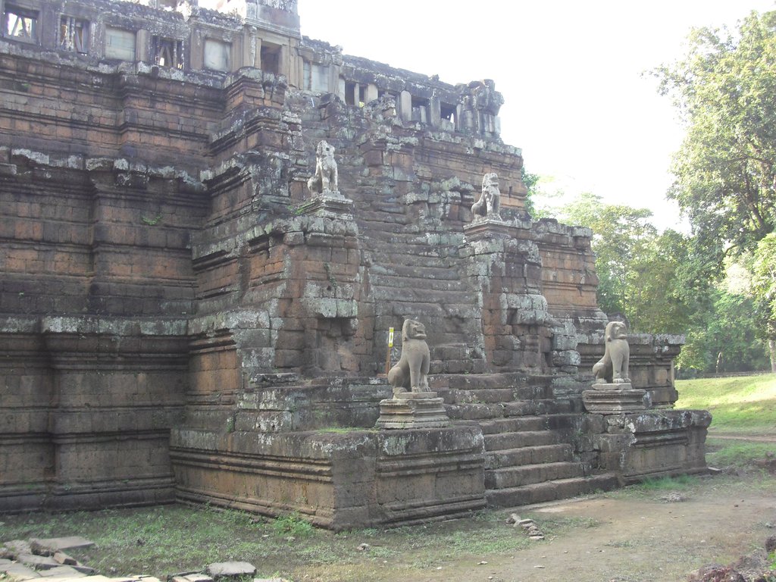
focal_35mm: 38
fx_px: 852
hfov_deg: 49.0
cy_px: 291
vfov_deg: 37.7
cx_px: 388
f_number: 2.8
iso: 100
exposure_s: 1/100
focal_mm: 6.2
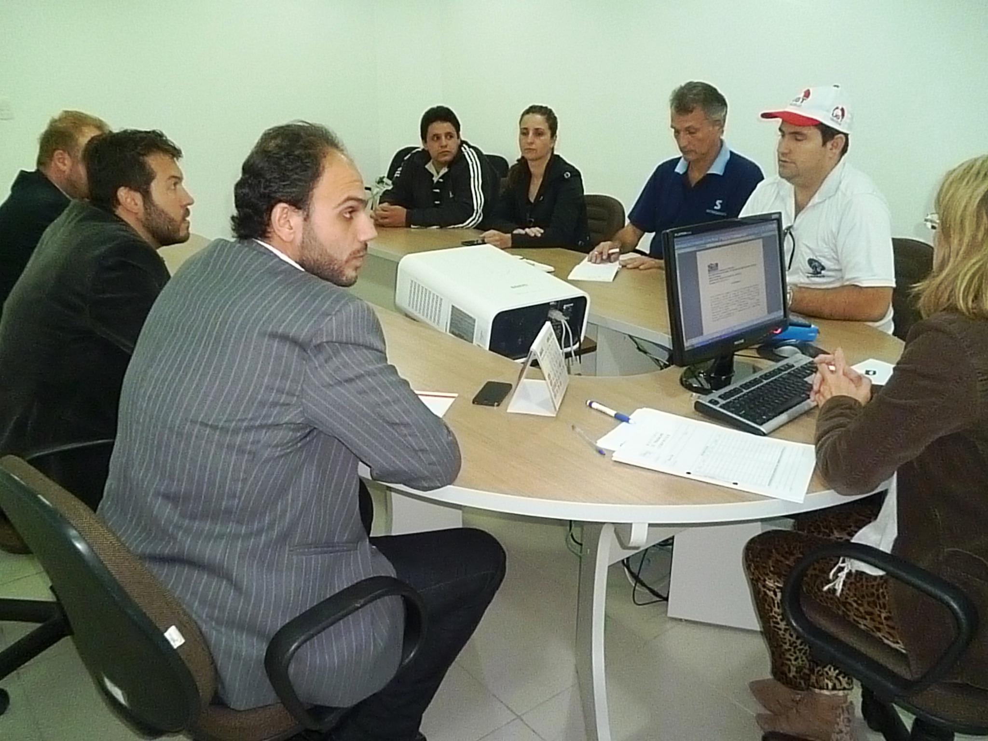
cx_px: 494
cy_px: 370
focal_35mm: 28
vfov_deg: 49.7
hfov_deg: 63.4
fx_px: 799
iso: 800
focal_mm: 5
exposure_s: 1/60
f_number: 3.1
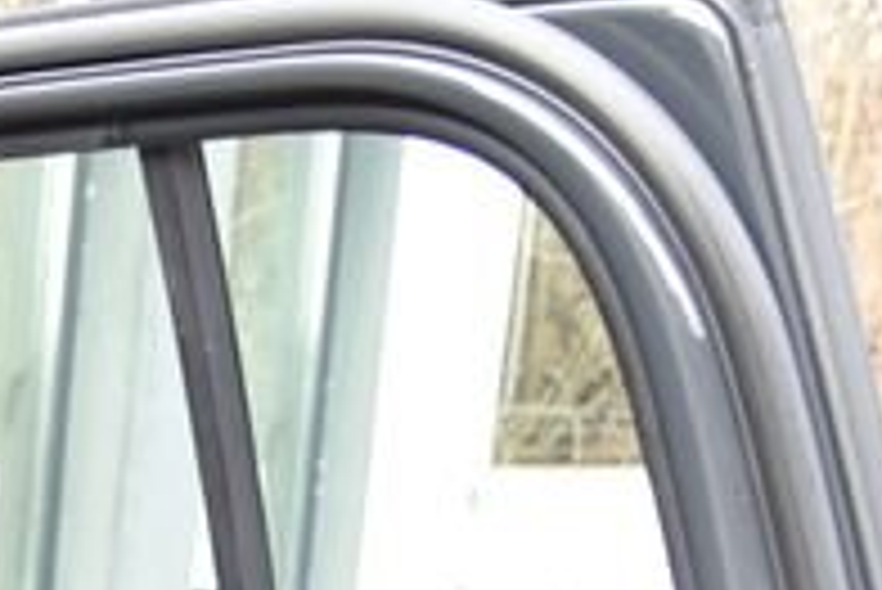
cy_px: 1351
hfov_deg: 11.6
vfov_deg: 8.2
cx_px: -968
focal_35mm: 157
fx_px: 3849
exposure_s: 1/100
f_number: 5
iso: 500
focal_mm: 30
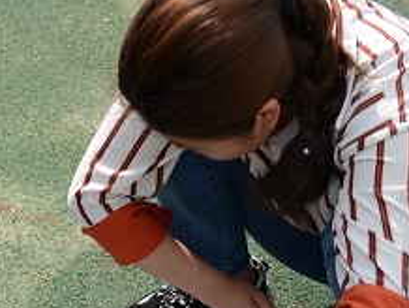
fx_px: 1419
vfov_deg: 12.3
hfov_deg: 16.1
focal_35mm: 120
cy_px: 223
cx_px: 2
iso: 160
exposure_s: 1/1000
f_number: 4
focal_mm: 28
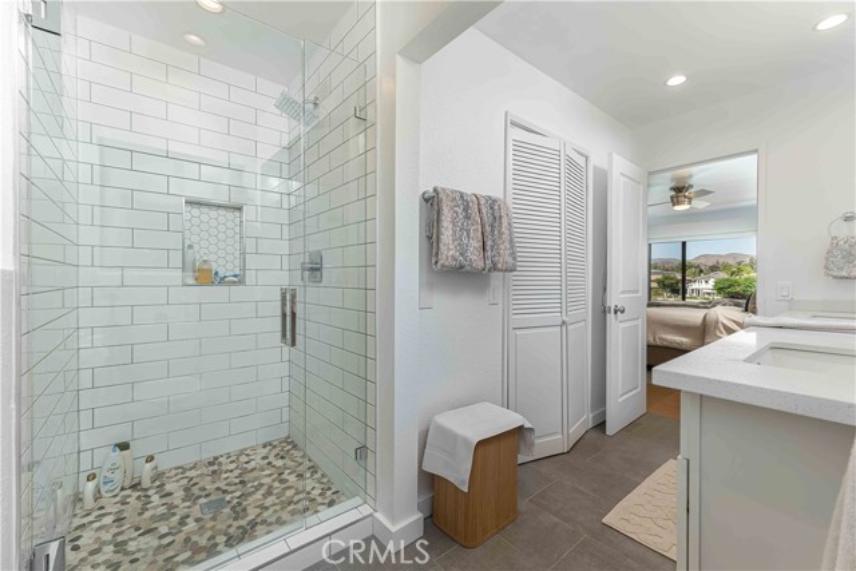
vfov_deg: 81.2
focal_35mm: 14
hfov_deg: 104.2
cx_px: 428
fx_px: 333
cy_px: 286
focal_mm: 14
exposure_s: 1/200
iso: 200
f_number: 13
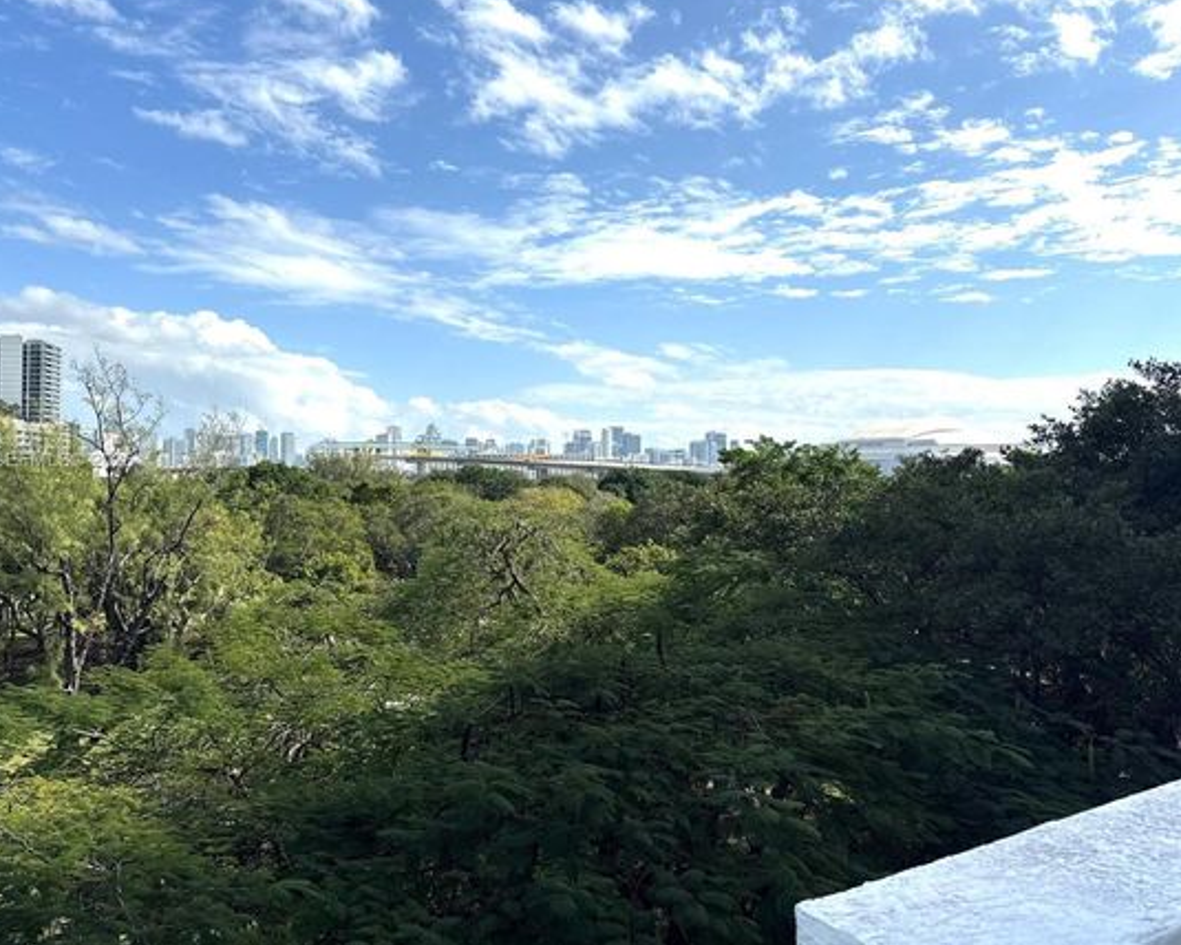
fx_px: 909
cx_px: 534
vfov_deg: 54.9
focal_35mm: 26
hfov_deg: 65.9
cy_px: 463
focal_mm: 6.76
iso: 80
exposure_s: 1/7353
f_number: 1.78
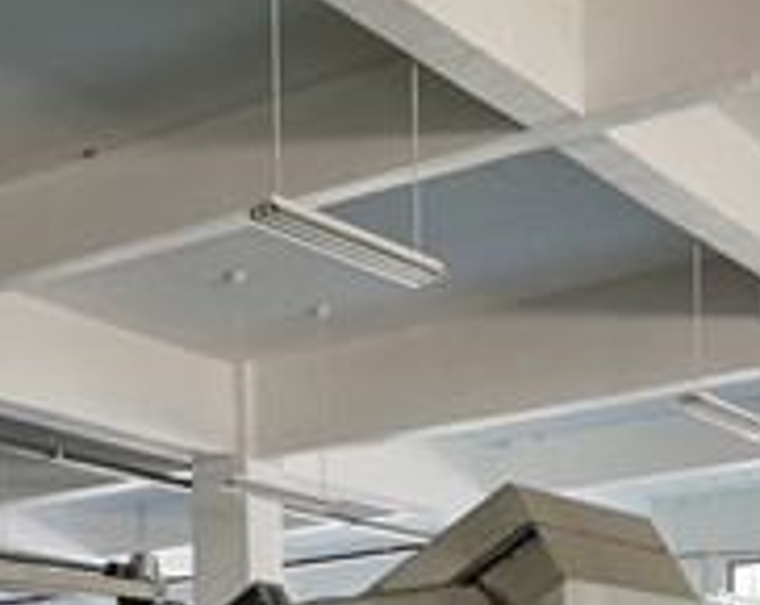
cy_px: 897
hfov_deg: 20.8
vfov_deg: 16.2
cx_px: -100
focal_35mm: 87
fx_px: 1954
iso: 200
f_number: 1.8
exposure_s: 1/100
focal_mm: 5.58
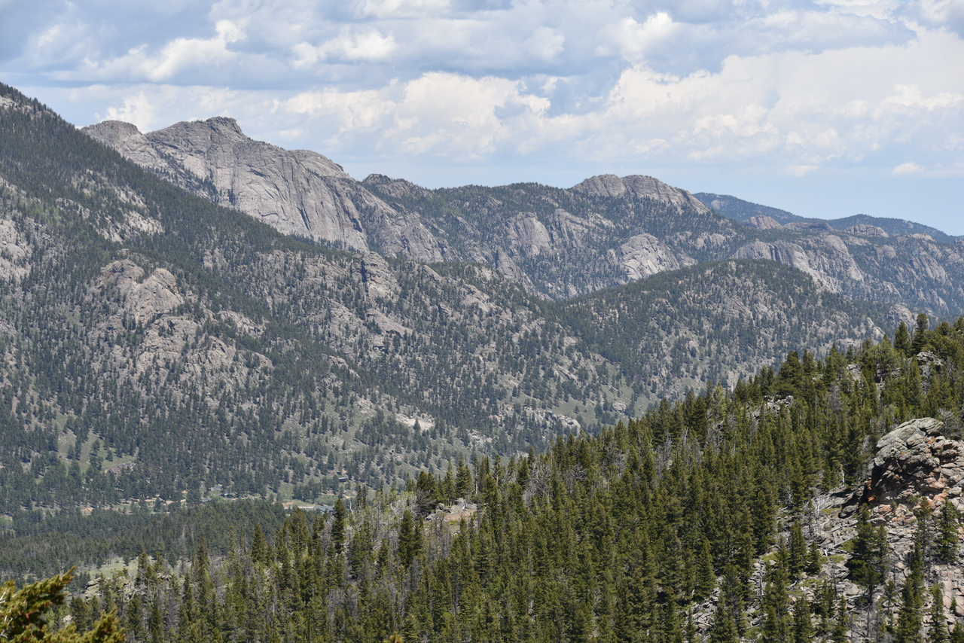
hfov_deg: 18.3
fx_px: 3000
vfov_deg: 12.2
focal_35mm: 112
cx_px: 482
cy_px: 322
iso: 100
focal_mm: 112
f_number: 9
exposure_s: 1/250
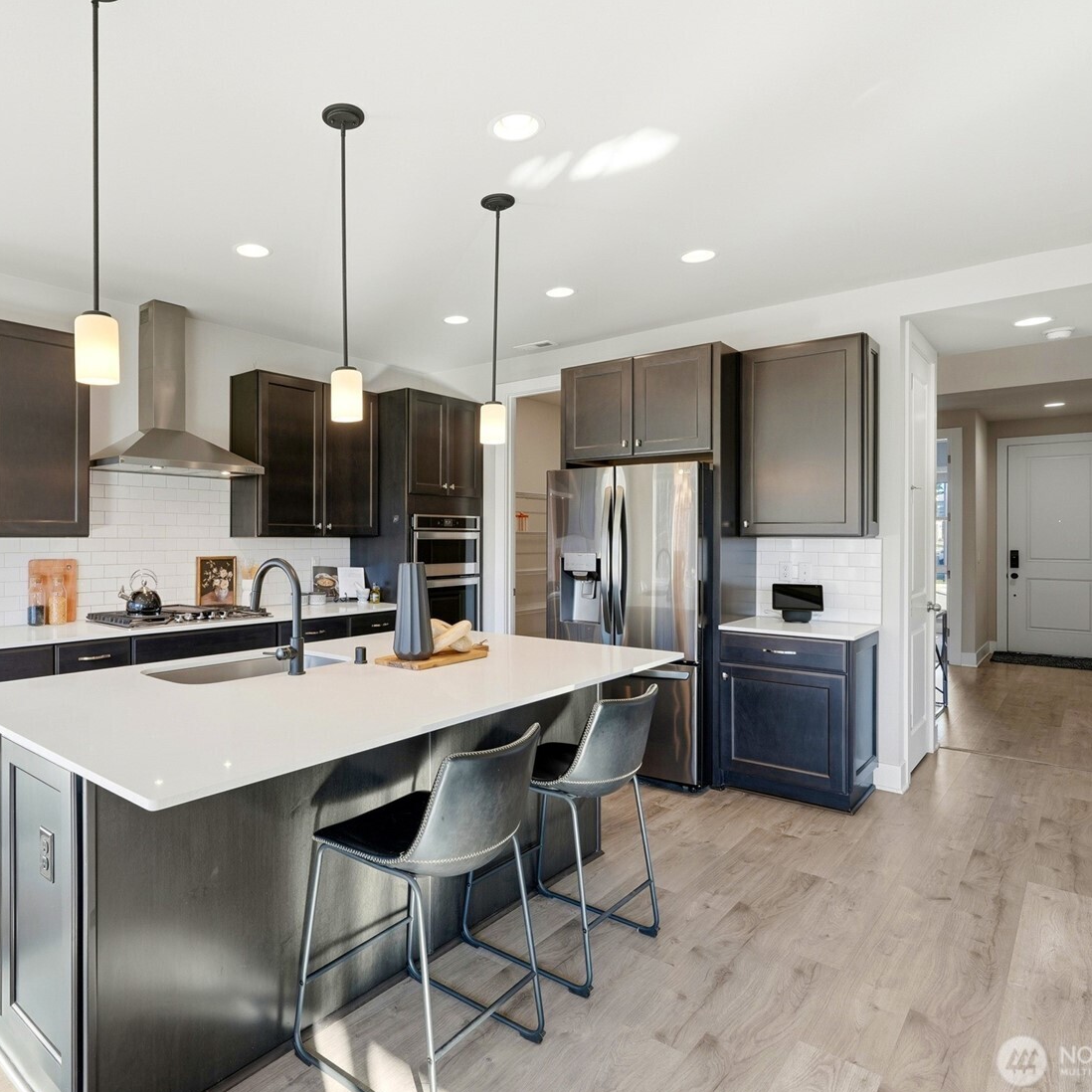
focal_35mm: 21
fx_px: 749
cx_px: 395
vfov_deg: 72.1
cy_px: 537
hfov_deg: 70.7
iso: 400
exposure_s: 1/400
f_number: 9
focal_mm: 16
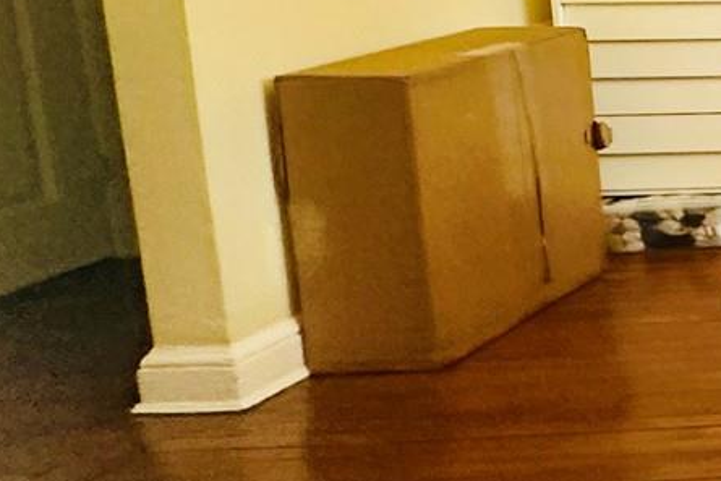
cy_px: 0
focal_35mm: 67
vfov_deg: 19.7
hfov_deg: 17.8
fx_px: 1342
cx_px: 1520
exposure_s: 1/60
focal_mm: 2.22
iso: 320
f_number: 2.2
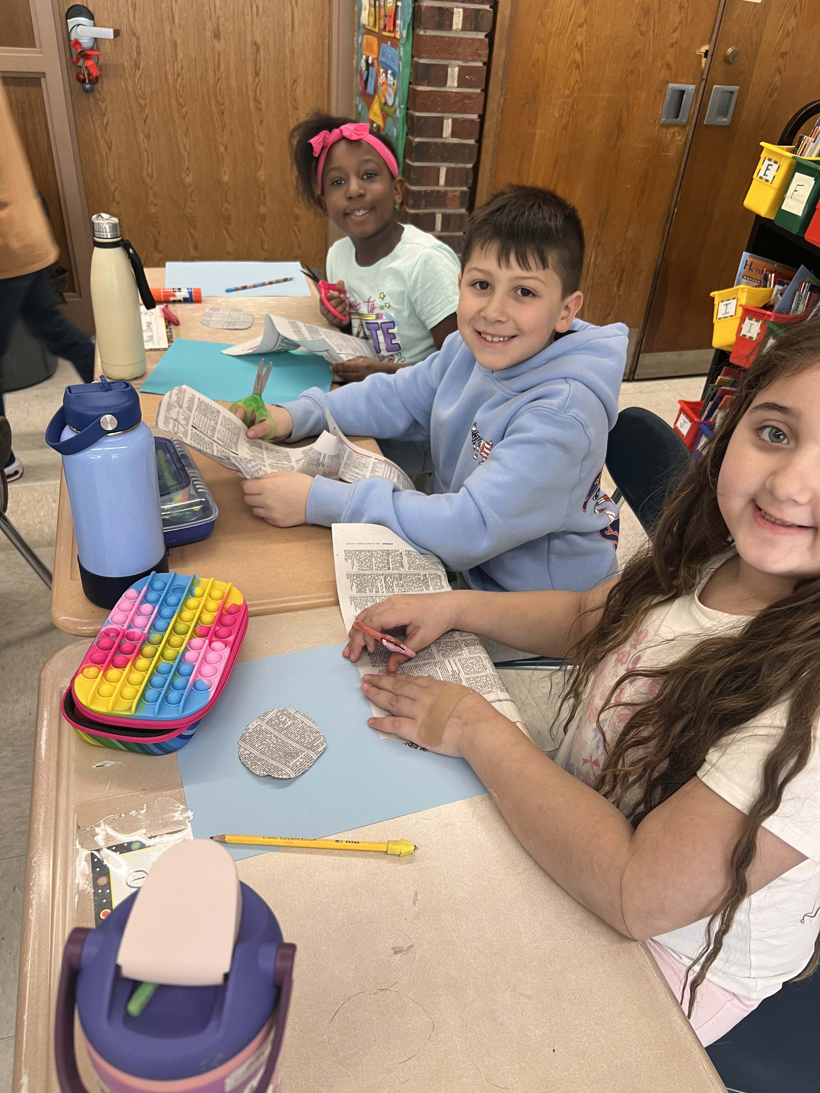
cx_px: 410
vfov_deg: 67.3
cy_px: 546
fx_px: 821
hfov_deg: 53.1
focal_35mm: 26
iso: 100
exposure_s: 1/68
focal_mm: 5.7
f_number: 1.5
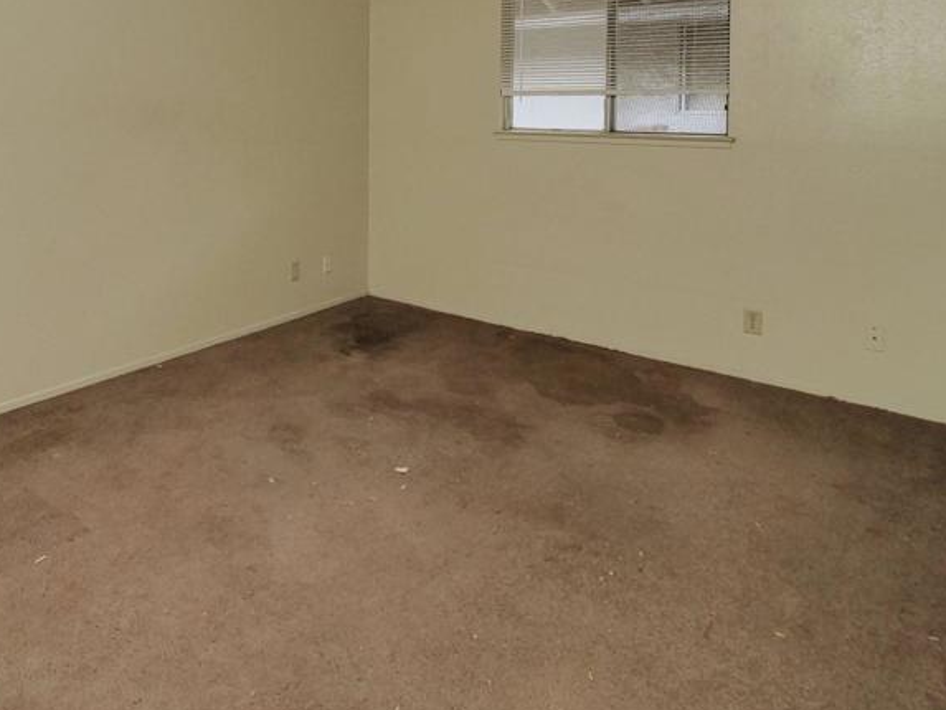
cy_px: 125
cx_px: 320
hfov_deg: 67.6
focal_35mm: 25
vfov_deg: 50.9
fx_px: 683
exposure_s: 1/160
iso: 800
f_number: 4
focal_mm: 7
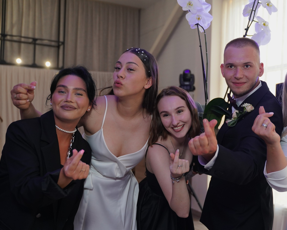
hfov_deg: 40.7
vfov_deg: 33.4
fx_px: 382
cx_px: 189
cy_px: 121
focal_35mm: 45
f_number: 2.8
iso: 1600
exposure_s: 1/160
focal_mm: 31
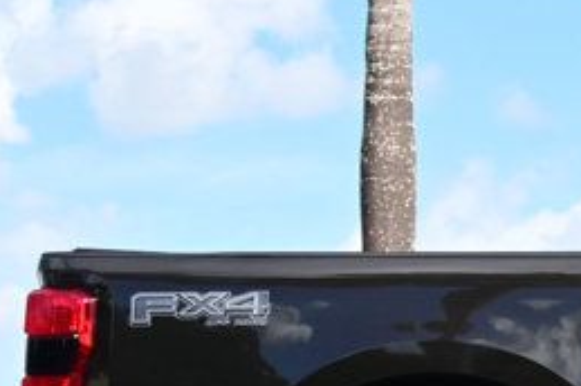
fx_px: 3256
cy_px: 63
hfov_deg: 9.6
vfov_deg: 6.8
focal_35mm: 202
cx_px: 1108
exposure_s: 1/200
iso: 100
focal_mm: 34
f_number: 7.1
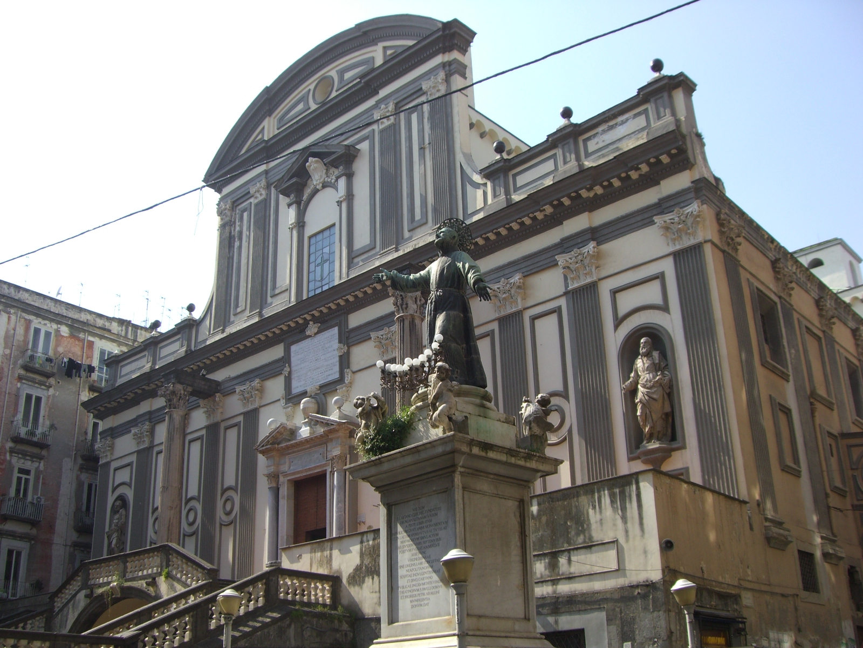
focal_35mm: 38
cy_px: 324
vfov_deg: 37.7
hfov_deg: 49.0
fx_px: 947
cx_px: 432
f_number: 4.3
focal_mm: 6.2
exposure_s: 1/400
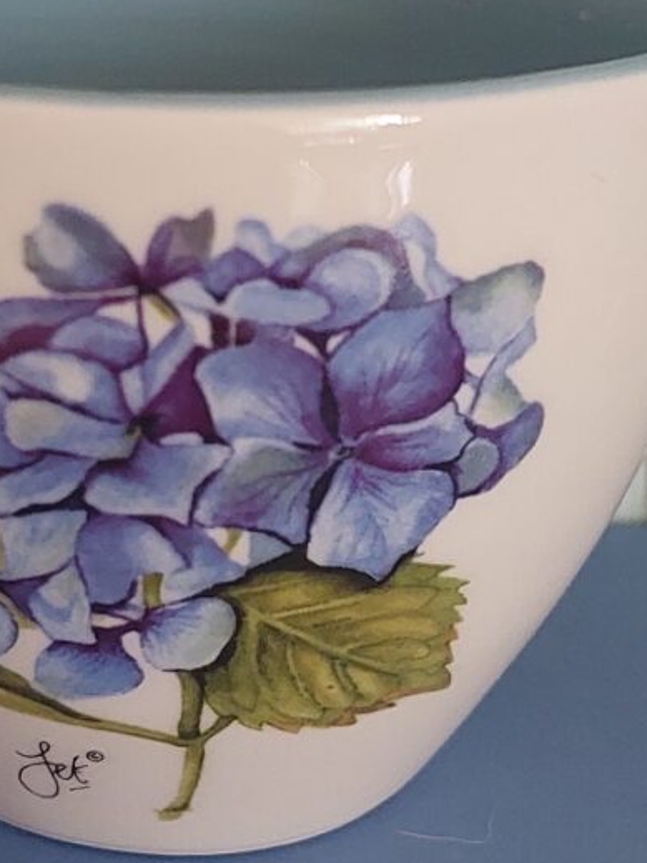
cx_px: 198
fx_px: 922
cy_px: 436
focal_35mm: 37
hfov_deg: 38.1
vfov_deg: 50.1
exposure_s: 1/25
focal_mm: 5.23
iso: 800
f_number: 1.8
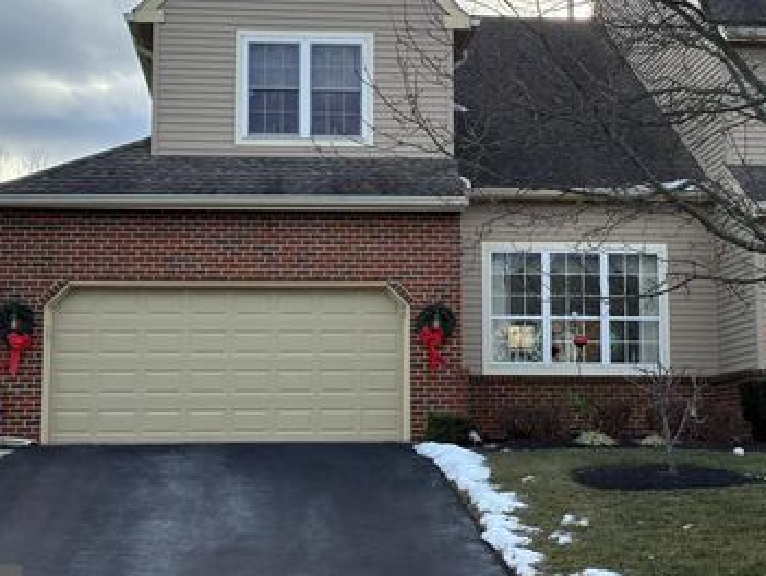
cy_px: 200
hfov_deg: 26.3
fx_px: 1639
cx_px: 434
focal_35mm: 74
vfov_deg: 19.9
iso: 50
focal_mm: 5.96
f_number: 1.6
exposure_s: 1/1241
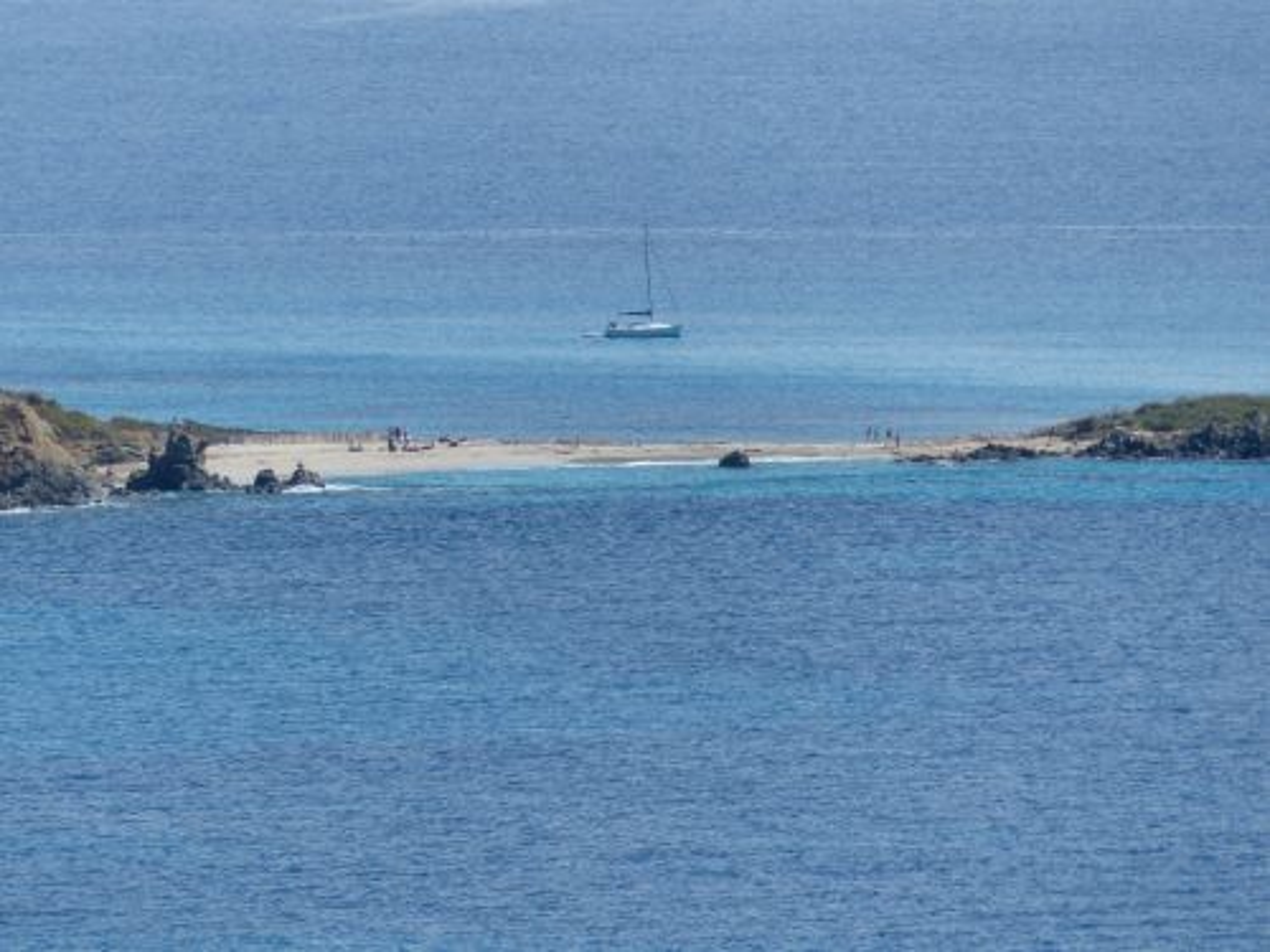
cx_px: 635
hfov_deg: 3.3
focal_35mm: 596
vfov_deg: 2.5
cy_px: 476
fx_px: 21866
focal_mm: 107.3
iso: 100
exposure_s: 1/1300
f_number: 4
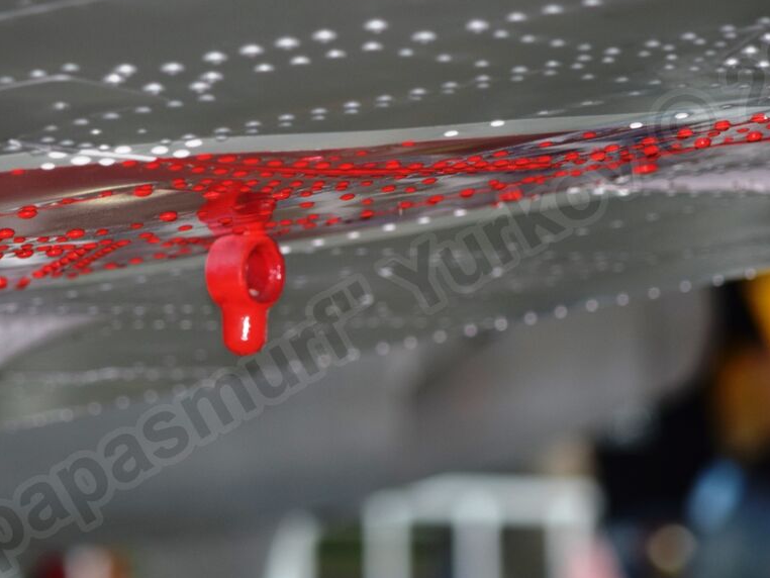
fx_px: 8896
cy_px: 238
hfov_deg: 5.0
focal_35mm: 400
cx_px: 289
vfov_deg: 3.7
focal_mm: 165
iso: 400
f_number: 5
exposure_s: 1/40
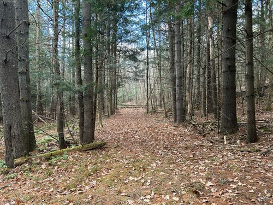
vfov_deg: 53.1
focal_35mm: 26
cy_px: 102
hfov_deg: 67.3
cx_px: 136
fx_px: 205
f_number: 1.5
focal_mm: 5.7
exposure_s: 1/121
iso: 125
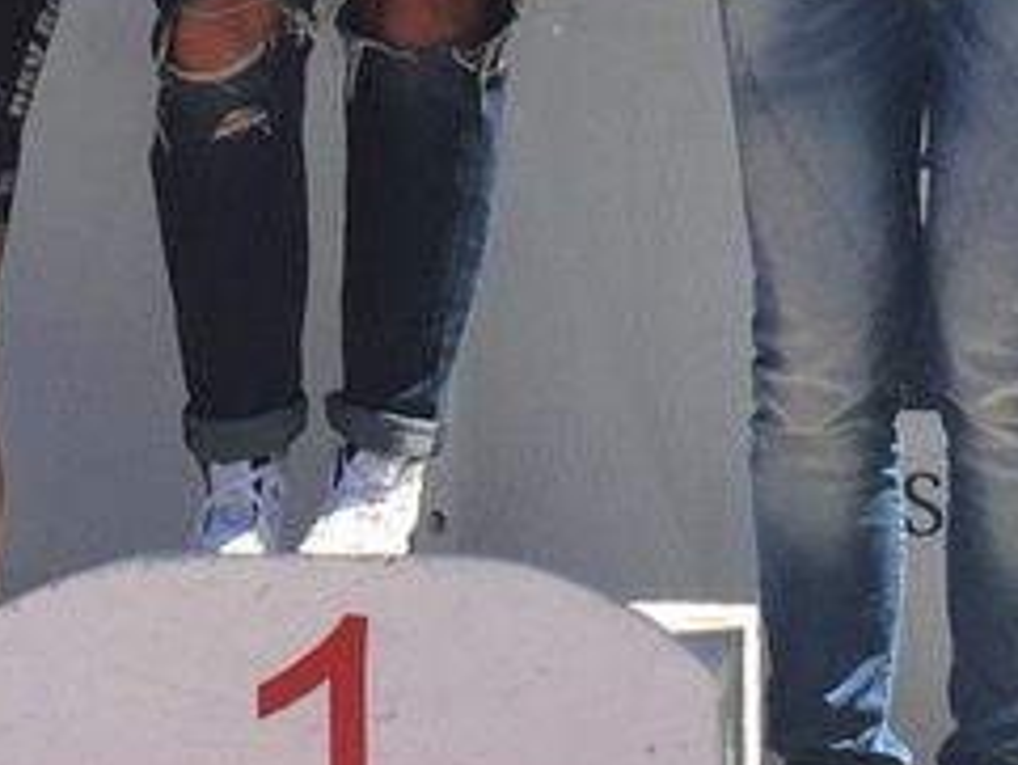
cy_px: -127
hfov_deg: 12.8
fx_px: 4531
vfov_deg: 9.5
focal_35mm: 154
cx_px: 384
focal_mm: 4.15
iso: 32
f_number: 2.2
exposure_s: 1/989
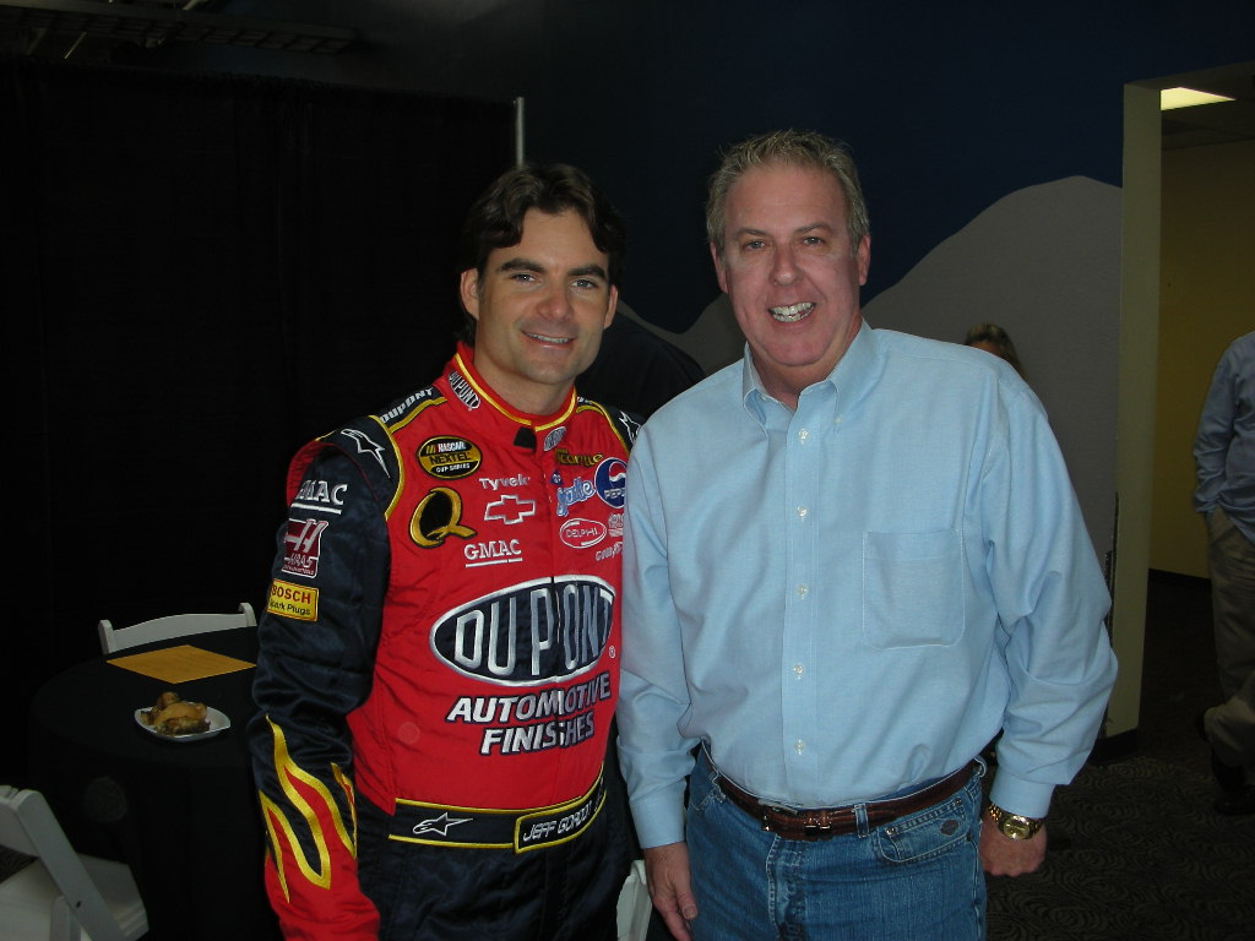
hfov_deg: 52.6
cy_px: 470
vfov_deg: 40.7
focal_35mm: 35
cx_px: 628
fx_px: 1269
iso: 50
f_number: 3
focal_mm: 5.8
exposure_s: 1/60.1
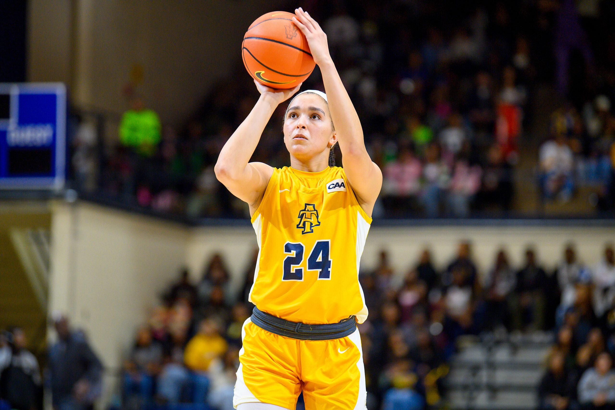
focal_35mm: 160
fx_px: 2733
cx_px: 308
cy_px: 205
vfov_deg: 8.6
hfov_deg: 12.8
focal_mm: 160
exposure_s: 1/1000
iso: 3200
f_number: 2.8
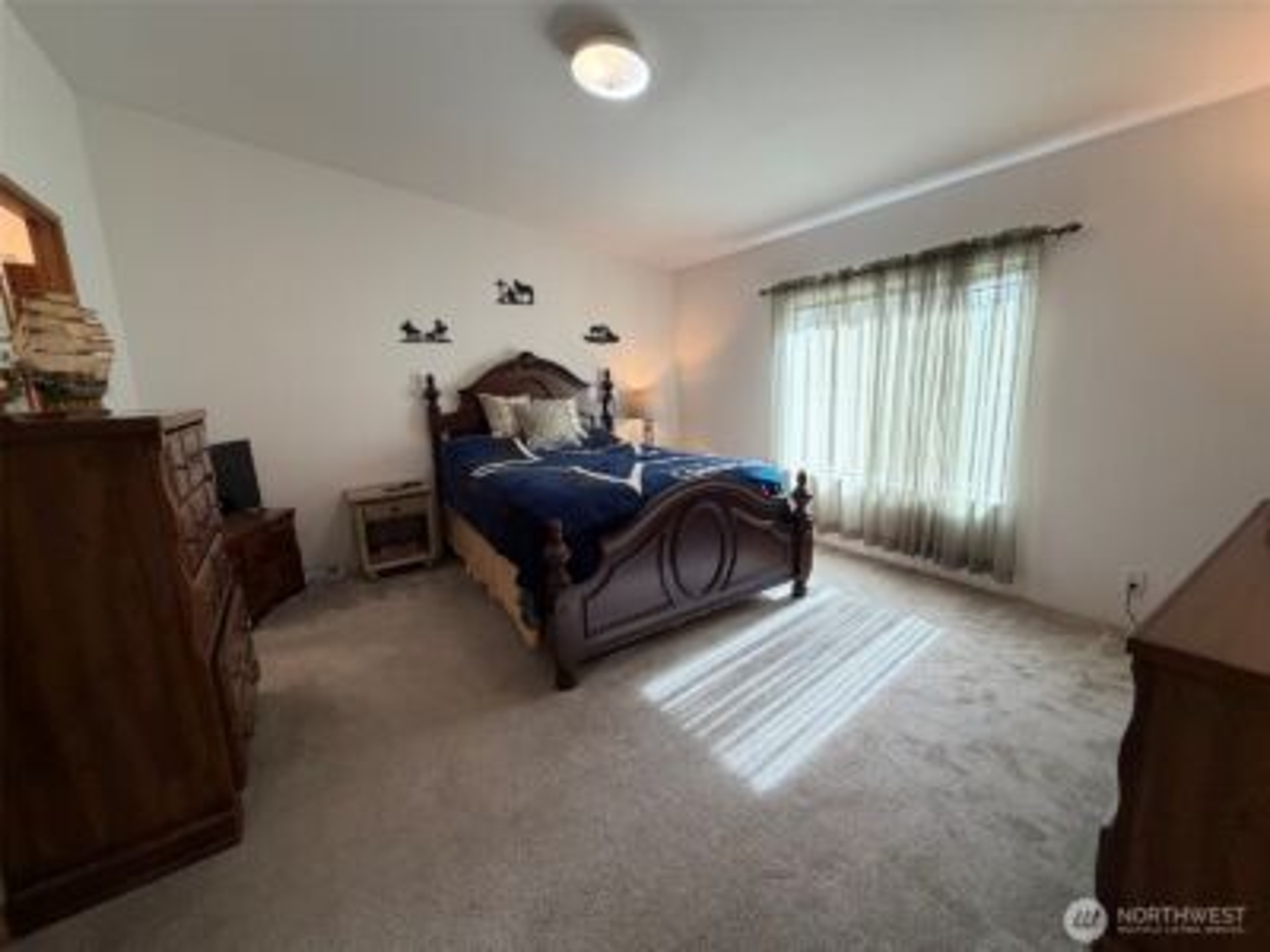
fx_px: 514
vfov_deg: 85.7
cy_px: 476
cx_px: 635
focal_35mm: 14
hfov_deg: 102.1
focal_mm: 2.22
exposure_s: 1/120
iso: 200
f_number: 2.2
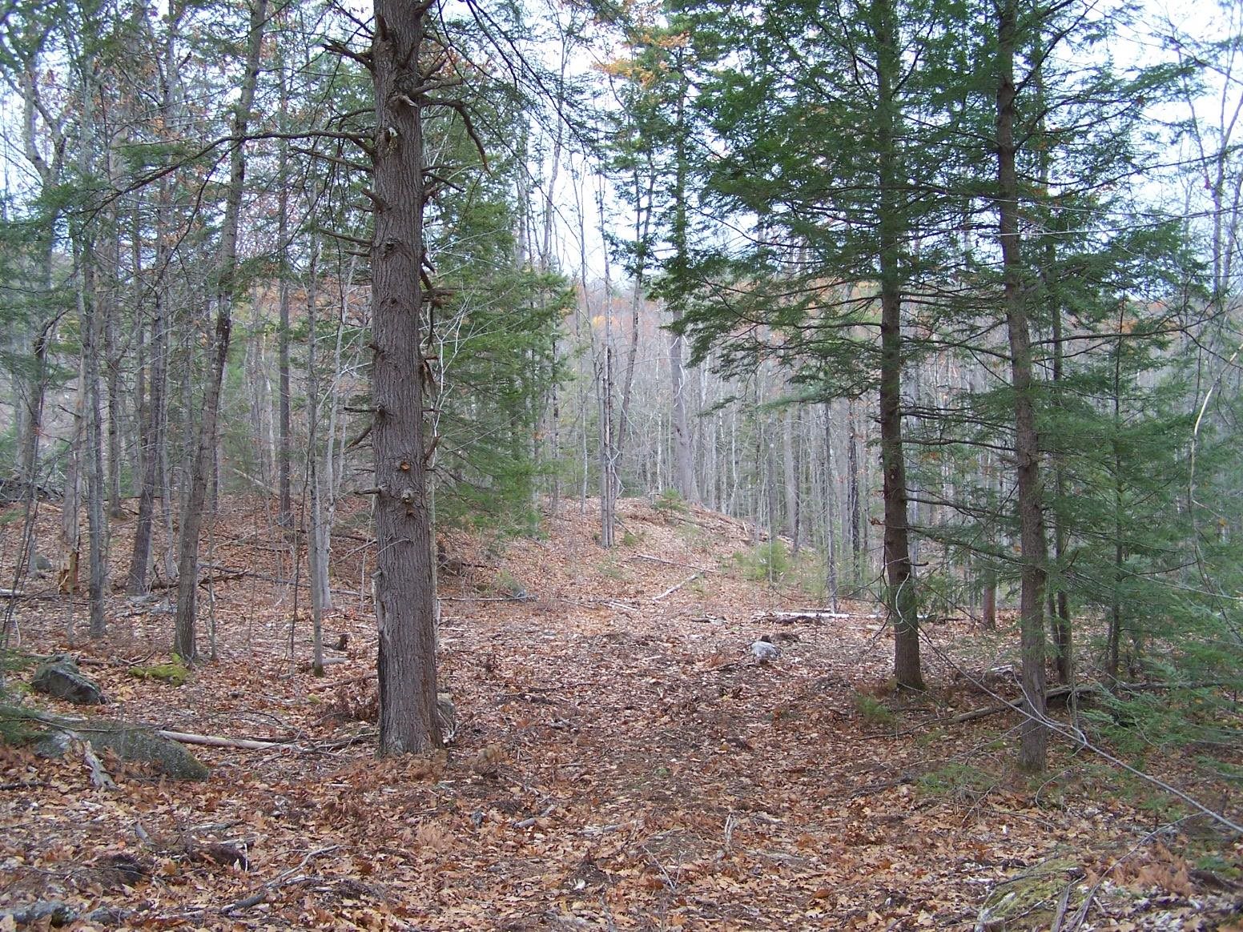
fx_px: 1365
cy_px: 466
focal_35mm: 38
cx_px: 622
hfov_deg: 49.0
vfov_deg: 37.7
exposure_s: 1/90
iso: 80
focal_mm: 6.3
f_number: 2.8
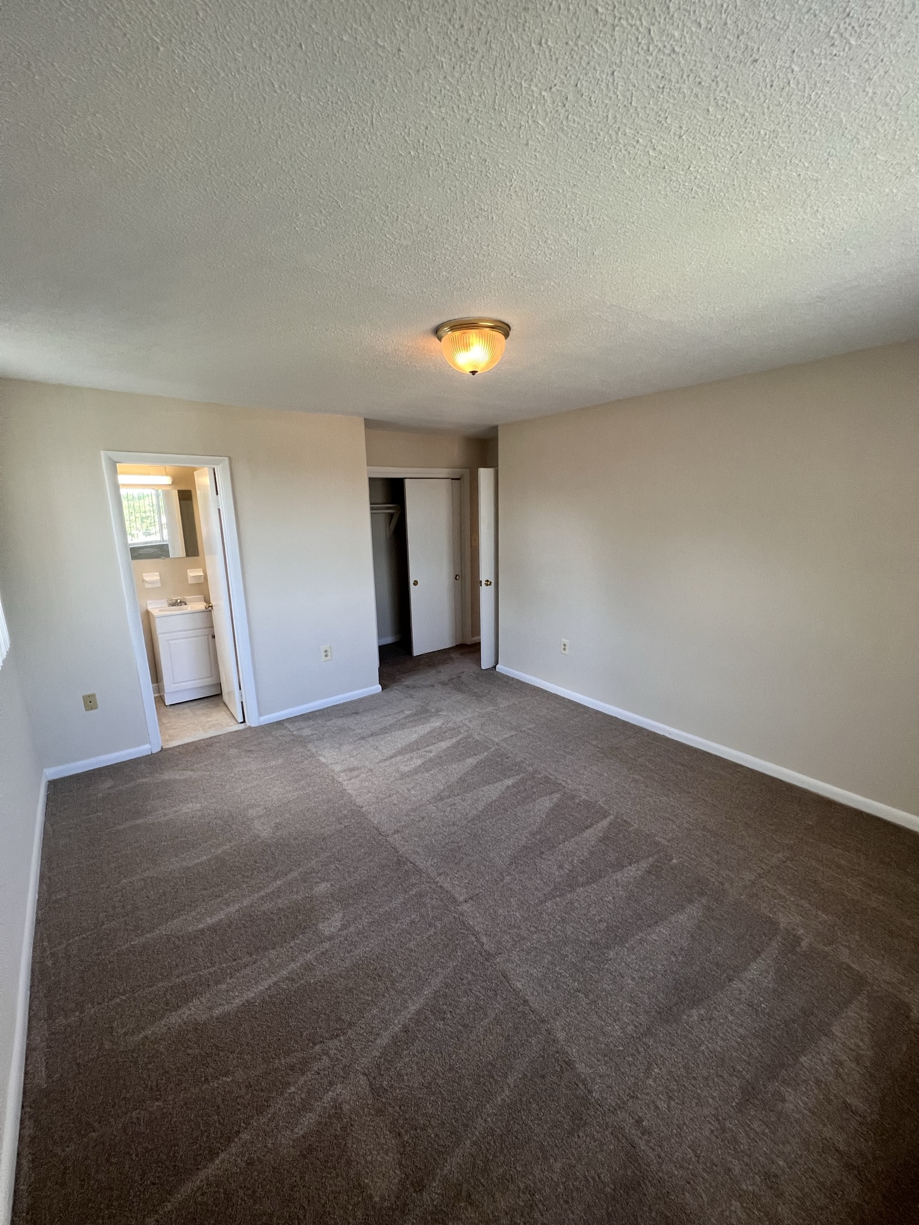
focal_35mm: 13
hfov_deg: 89.9
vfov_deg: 106.2
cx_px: 460
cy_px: 612
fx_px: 460
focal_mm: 1.57
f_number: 1.8
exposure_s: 1/120
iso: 200
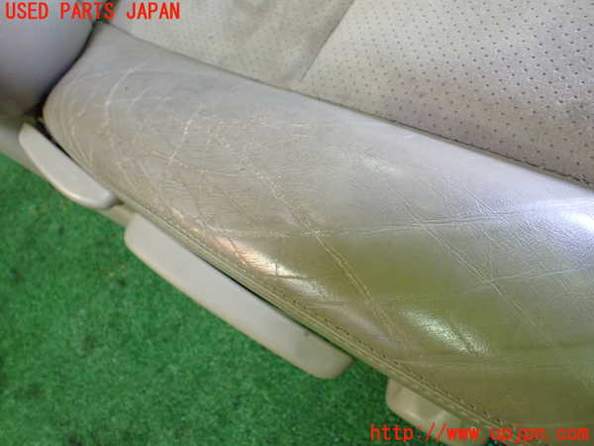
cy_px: 223
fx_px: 515
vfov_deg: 46.8
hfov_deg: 60.0
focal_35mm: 30
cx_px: 297
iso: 800
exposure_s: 1/80
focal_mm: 5.4
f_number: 2.3
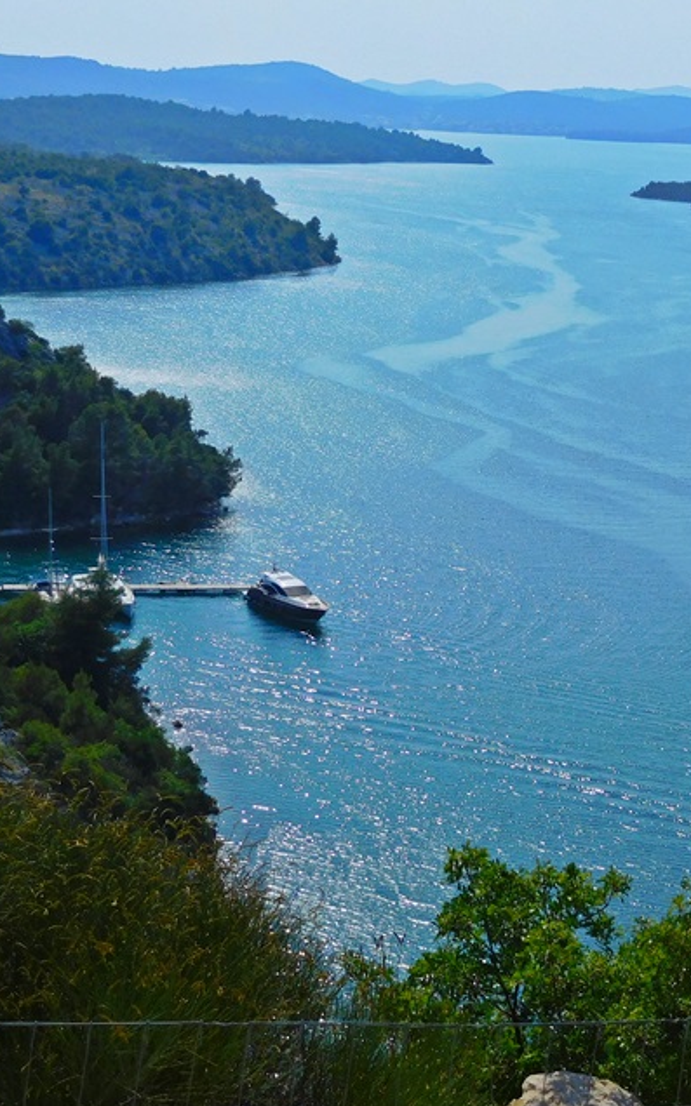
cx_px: 567
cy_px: 471
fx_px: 2262
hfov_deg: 17.2
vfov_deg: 27.5
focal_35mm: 75
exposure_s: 1/640
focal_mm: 8
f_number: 8
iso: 125
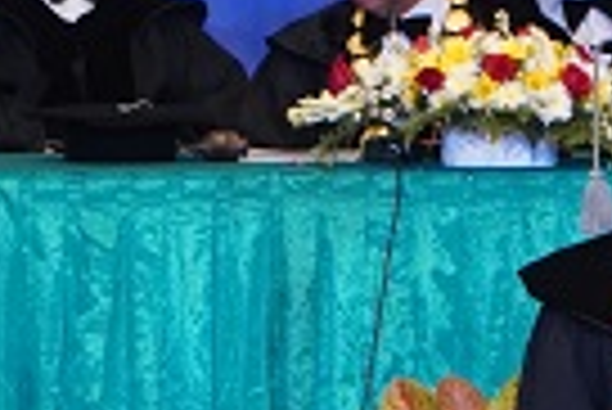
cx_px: 536
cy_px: 293
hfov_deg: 2.9
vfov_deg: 1.9
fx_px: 12123
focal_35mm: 712
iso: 2000
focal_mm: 101
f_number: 4
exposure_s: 1/160
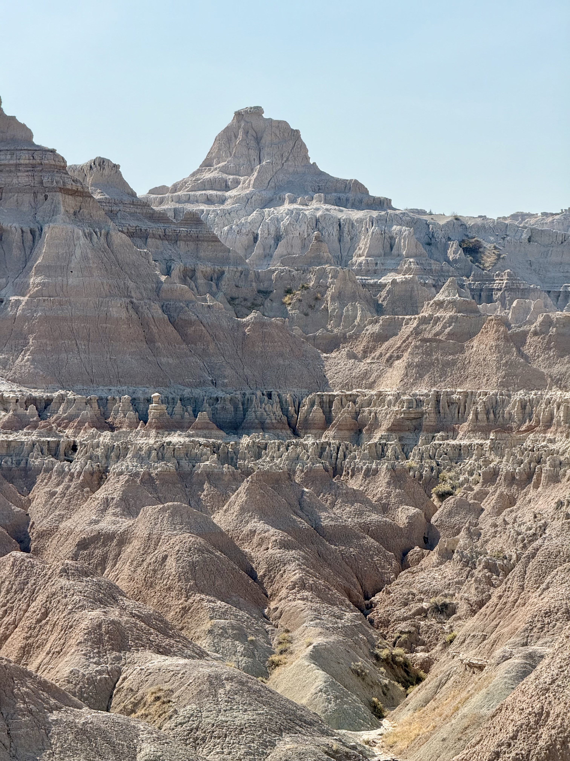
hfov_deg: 12.3
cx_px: 285
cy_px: 380
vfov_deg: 16.4
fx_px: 2635
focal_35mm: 120
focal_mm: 15.66
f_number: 2.8
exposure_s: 1/1866
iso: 50
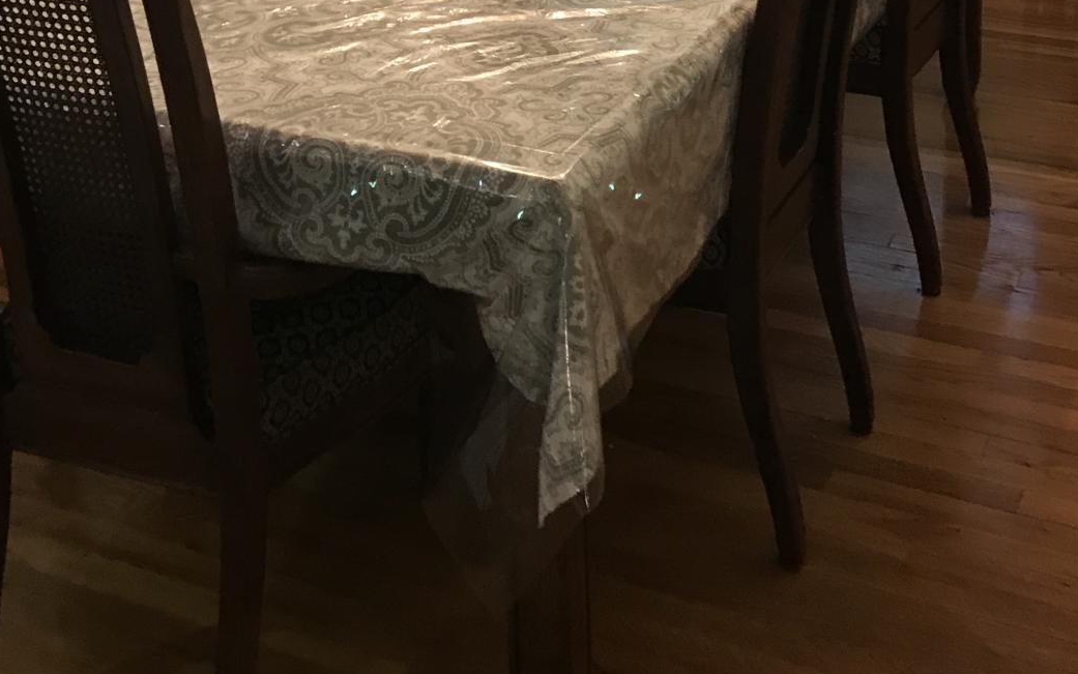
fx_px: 1675
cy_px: -265
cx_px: 548
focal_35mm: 57
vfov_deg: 20.3
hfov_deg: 35.7
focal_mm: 3.99
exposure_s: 1/15
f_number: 1.8
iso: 50
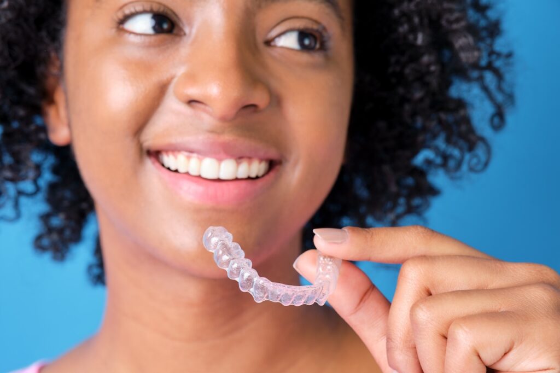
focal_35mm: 83
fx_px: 1291
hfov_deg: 24.5
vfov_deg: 16.4
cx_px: 280
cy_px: 186
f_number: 6.4
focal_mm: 55
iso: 160
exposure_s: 1/125
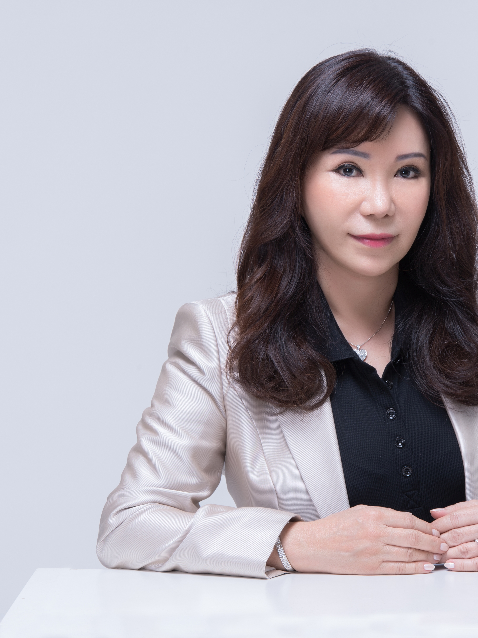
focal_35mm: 195
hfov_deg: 7.6
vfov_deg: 10.1
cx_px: 344
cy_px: 319
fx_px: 3590
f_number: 13
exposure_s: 1/100
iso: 100
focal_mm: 135
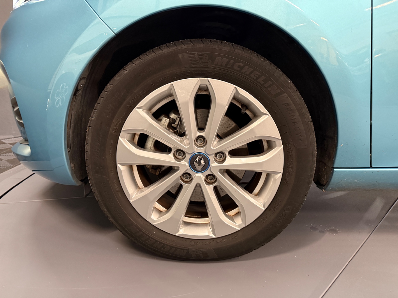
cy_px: 149
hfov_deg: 71.6
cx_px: 199
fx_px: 276
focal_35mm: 24
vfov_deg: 56.8
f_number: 1.78
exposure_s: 1/50
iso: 640
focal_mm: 6.76
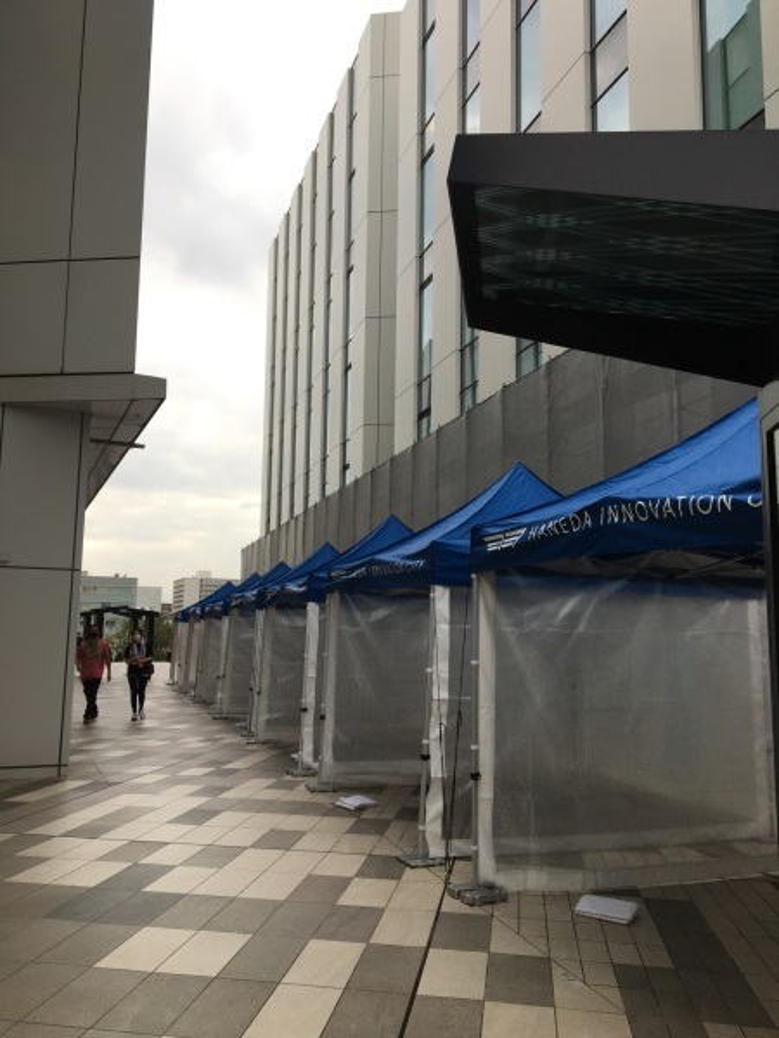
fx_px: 870
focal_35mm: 29
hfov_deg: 48.2
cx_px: 390
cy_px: 519
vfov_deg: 61.7
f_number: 2.2
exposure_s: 1/120
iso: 40
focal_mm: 4.15
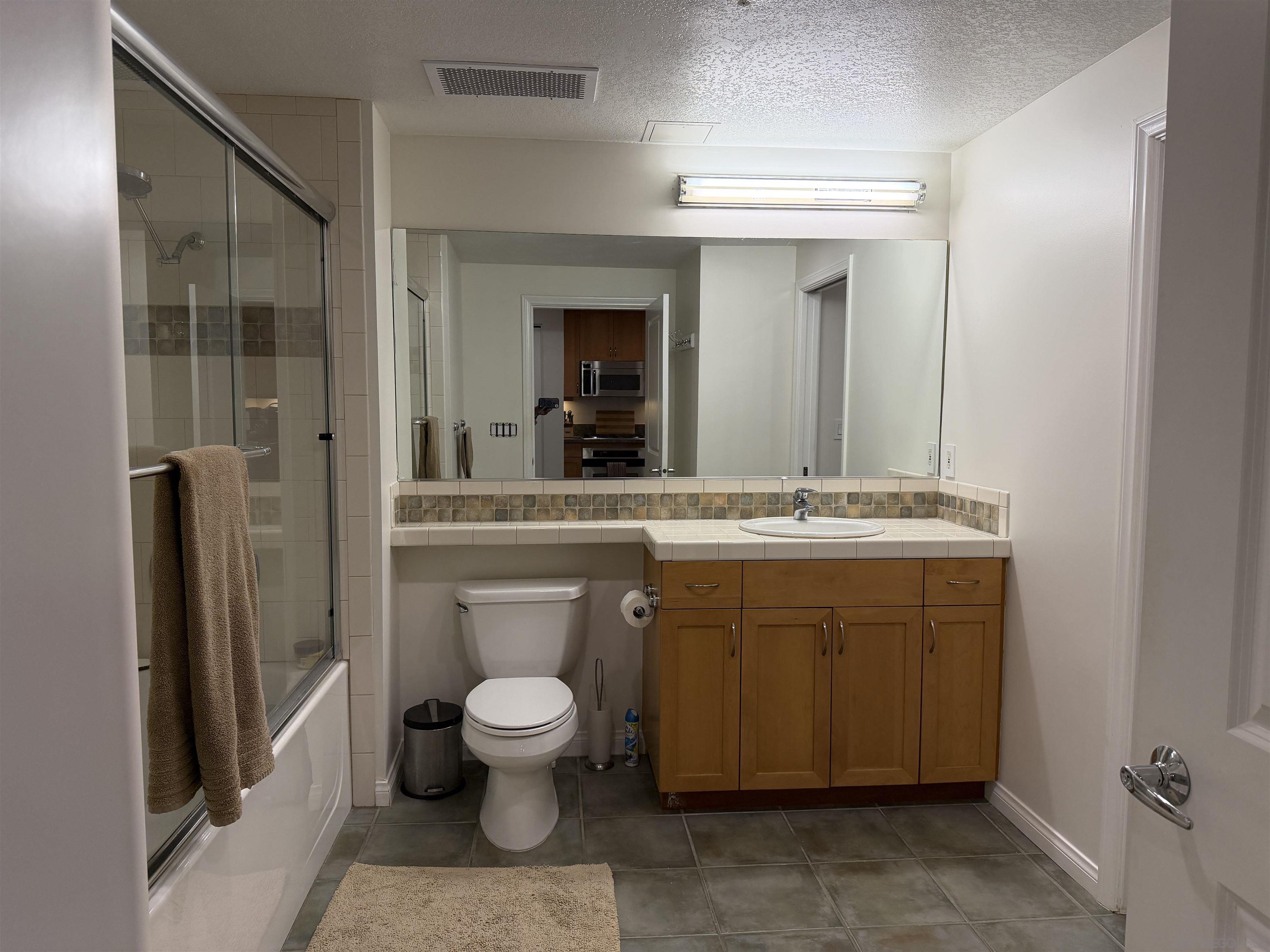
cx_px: 635
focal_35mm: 24
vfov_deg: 56.8
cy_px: 476
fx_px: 881
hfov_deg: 71.6
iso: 200
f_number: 1.78
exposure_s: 1/204
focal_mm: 6.76
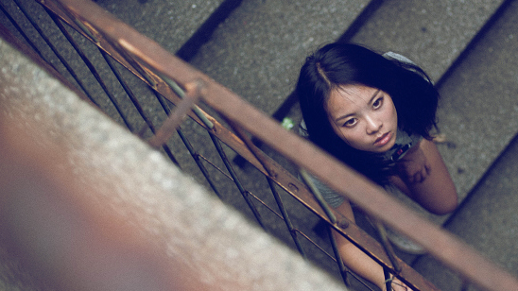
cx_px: 367
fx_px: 1181
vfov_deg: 14.1
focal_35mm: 86
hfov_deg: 24.5
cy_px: 163
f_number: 2
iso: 160
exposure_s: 1/80
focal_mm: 50
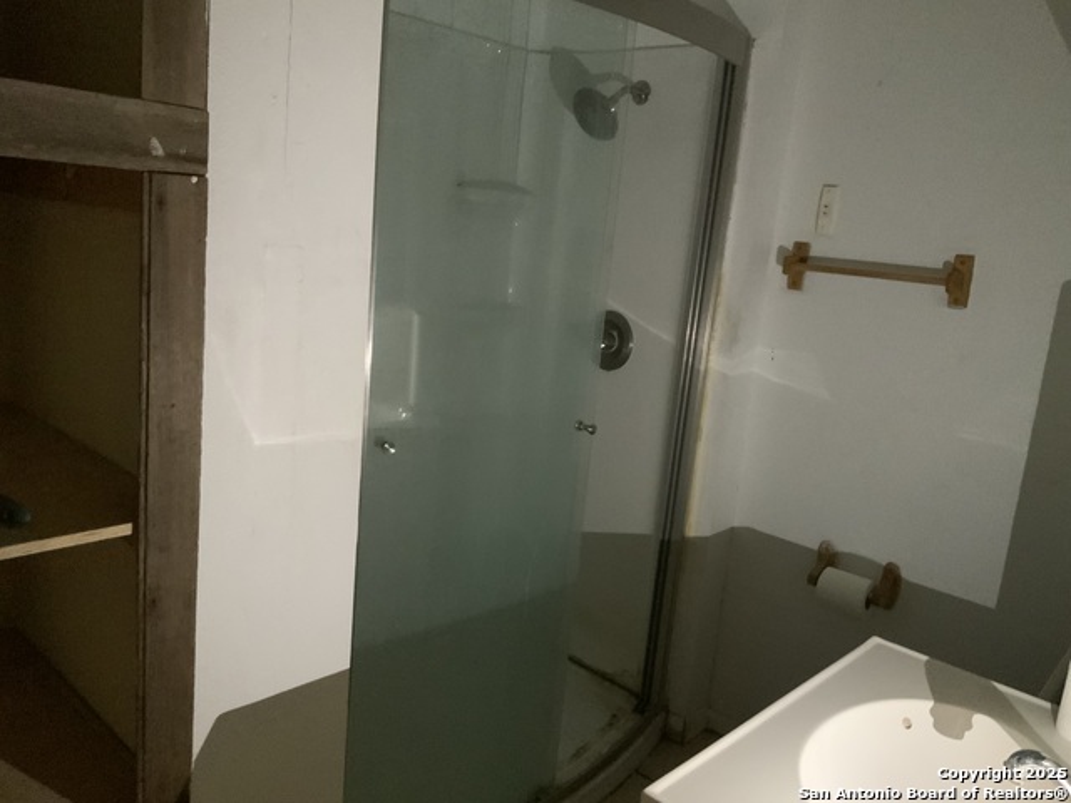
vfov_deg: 48.2
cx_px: 536
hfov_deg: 61.7
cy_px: 402
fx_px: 897
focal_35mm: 29
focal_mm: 3
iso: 640
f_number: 1.8
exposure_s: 1/25
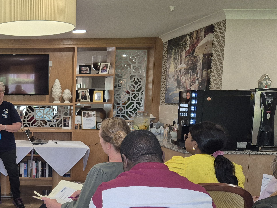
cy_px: 139
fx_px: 384
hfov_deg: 35.8
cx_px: -1
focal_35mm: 48
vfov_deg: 30.0
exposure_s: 1/100
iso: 100
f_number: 1.8
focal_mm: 5.4
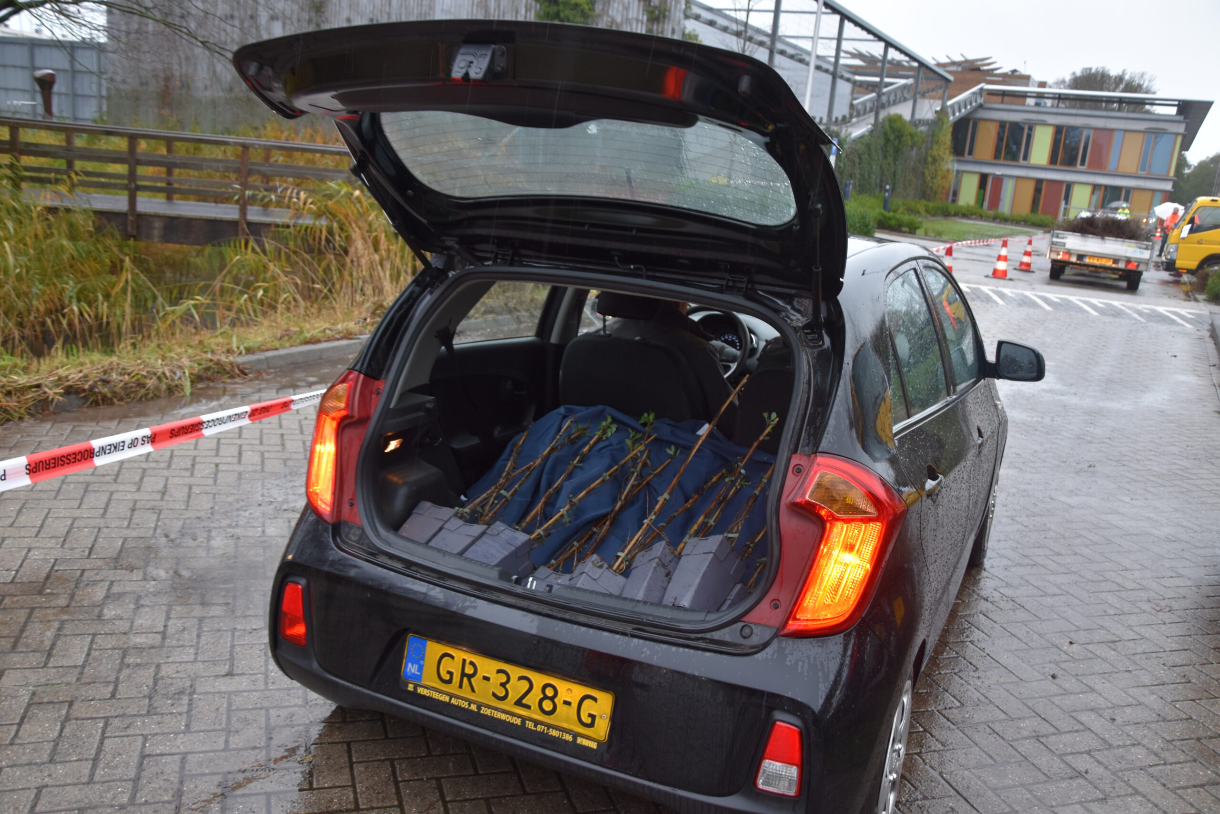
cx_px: 610
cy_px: 407
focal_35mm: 32
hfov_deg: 59.5
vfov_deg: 41.7
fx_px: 1067
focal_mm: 21
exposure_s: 1/60
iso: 400
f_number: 4
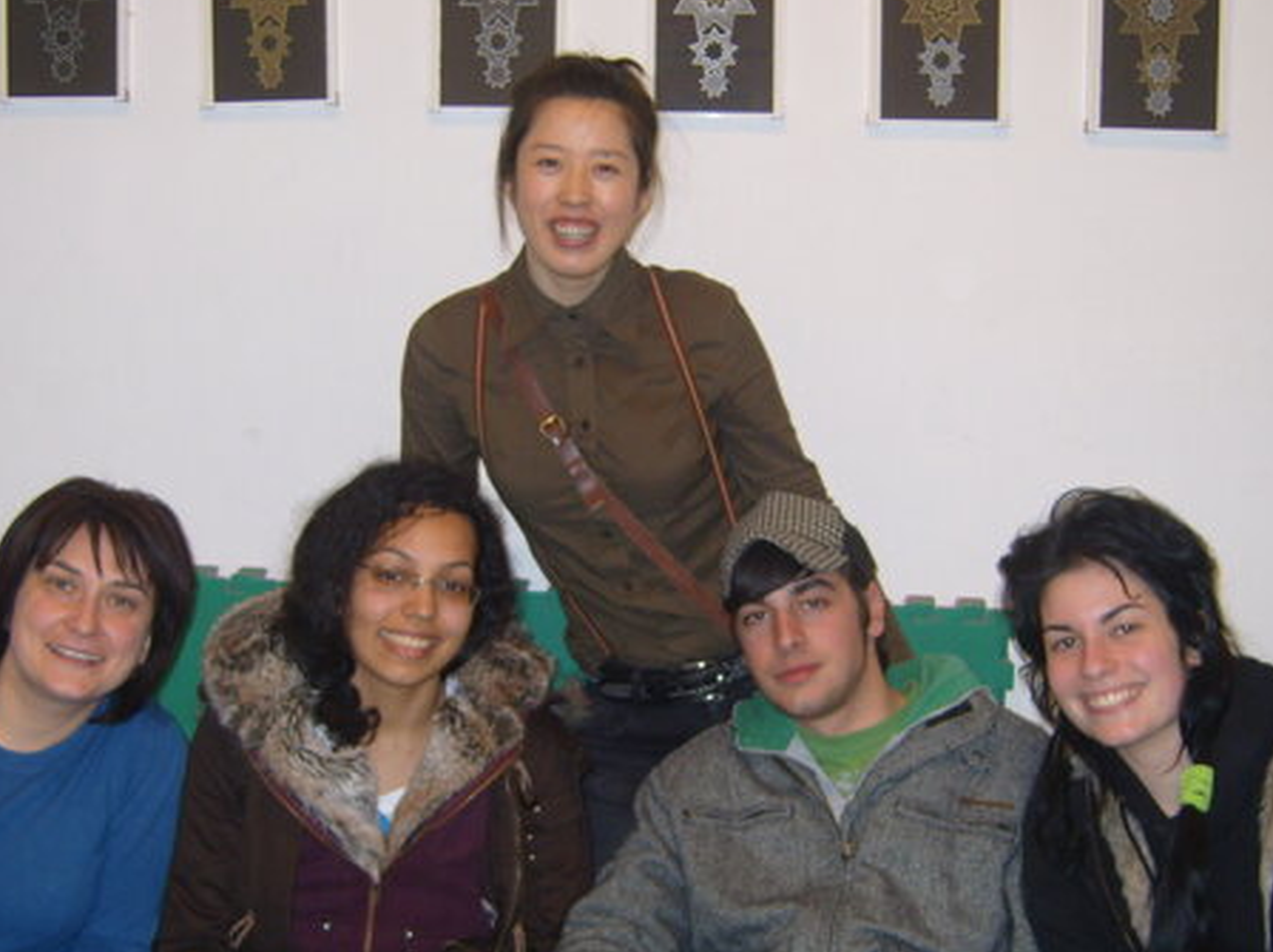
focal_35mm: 52
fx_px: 1910
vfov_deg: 28.0
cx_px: 595
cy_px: 526
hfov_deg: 36.8
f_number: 2.8
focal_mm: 7.4
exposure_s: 1/30
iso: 100
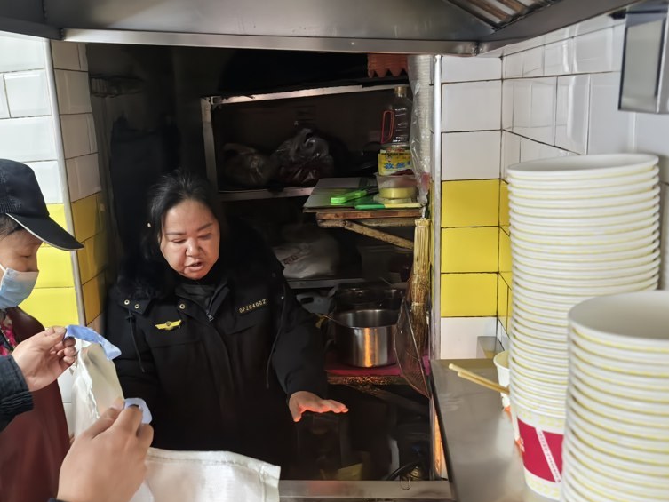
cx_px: 199
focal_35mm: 43
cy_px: 329
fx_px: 831
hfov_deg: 43.0
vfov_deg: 33.4
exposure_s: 1/120
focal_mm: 6.35
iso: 500
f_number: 2
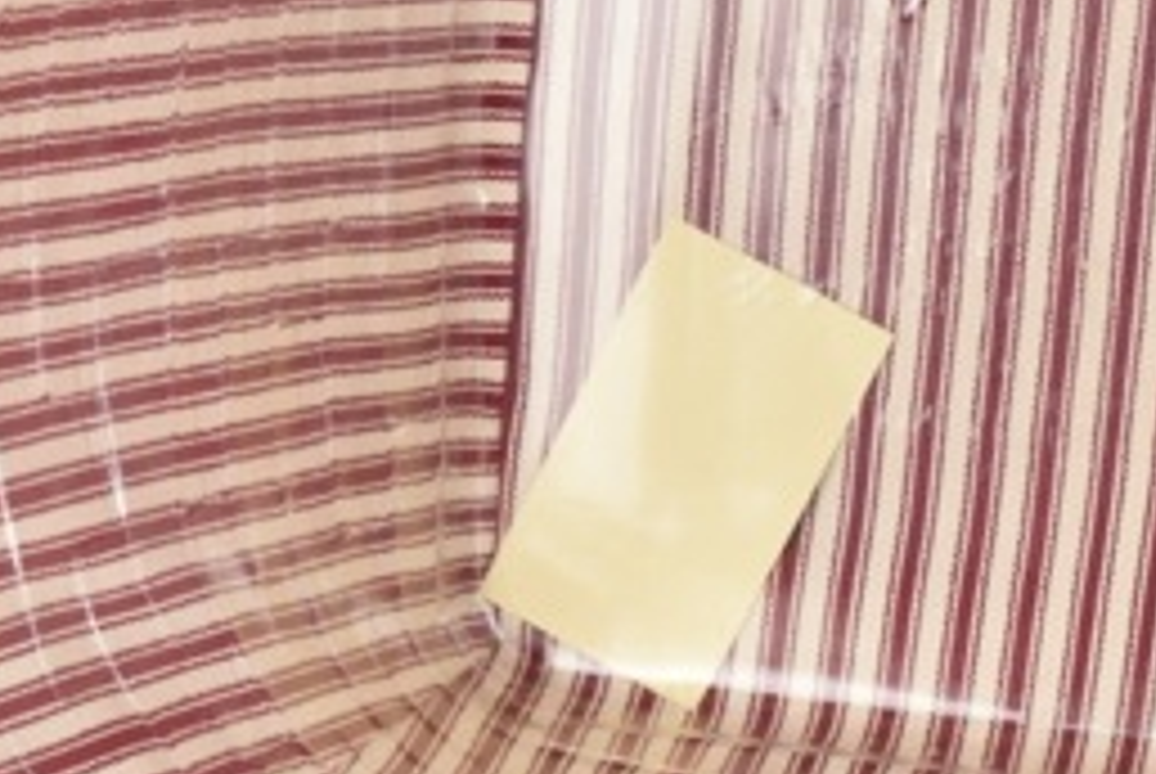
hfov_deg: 12.1
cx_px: 904
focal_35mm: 169
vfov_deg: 8.1
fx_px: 5431
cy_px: 367
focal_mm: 29
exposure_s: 1/125
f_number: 5
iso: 800
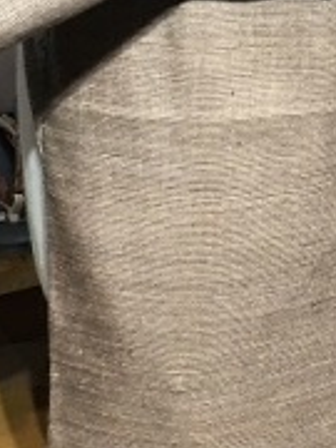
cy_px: -42
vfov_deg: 14.1
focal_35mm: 137
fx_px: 1773
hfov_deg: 10.8
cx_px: 231
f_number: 2.2
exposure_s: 1/30
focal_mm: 4.15
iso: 40
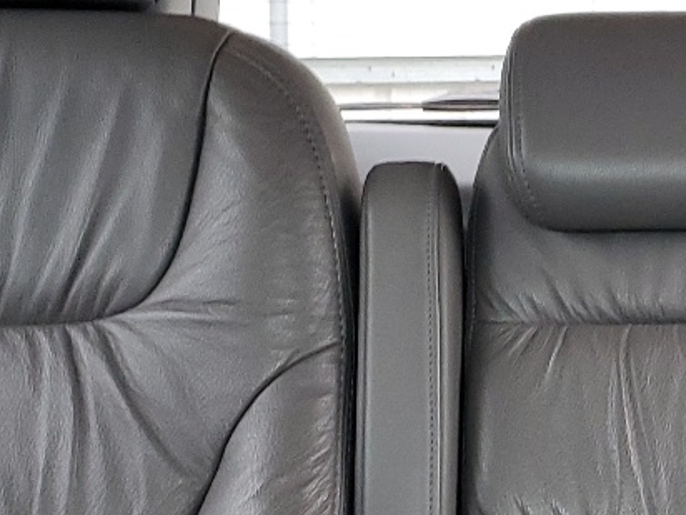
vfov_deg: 14.6
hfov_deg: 19.0
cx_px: 651
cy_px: 395
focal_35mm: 101
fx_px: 2002
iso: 103
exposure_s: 1/60.2
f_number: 1.5
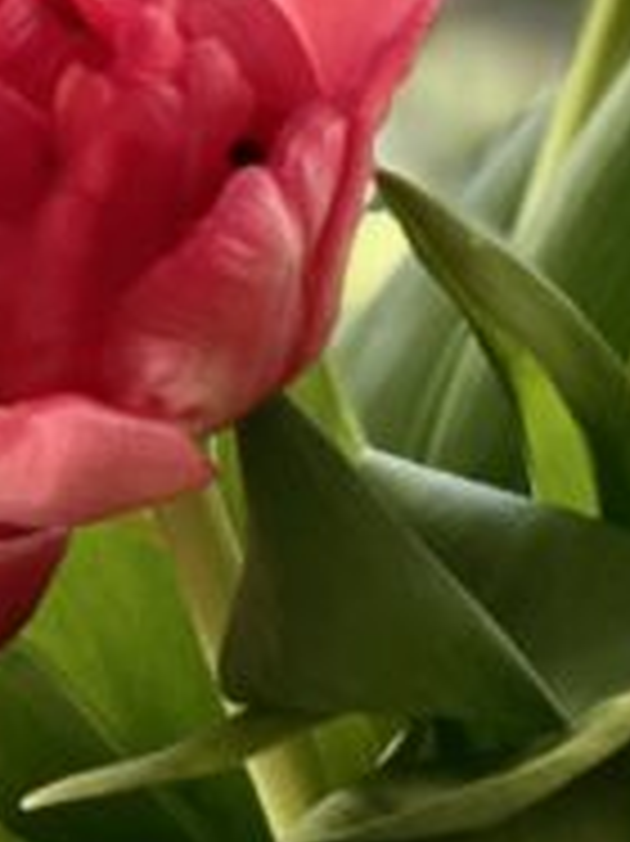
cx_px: 680
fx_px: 6924
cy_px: 1211
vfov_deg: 6.9
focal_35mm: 285
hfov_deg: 5.2
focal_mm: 6
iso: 50
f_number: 2
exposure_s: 1/122
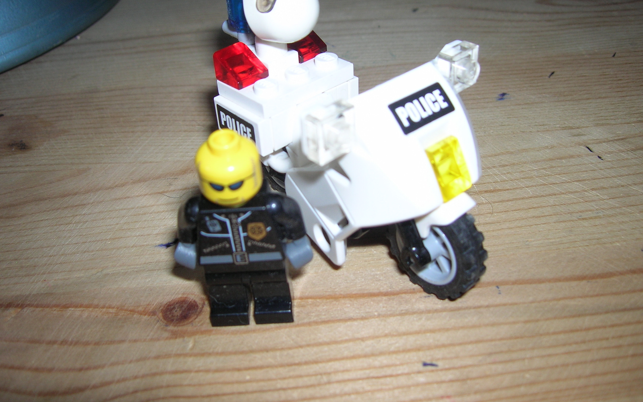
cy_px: 163
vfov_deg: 34.3
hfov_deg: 52.7
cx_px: 322
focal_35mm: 37
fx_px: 648
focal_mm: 5.7
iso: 50
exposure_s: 1/60.1
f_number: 2.9
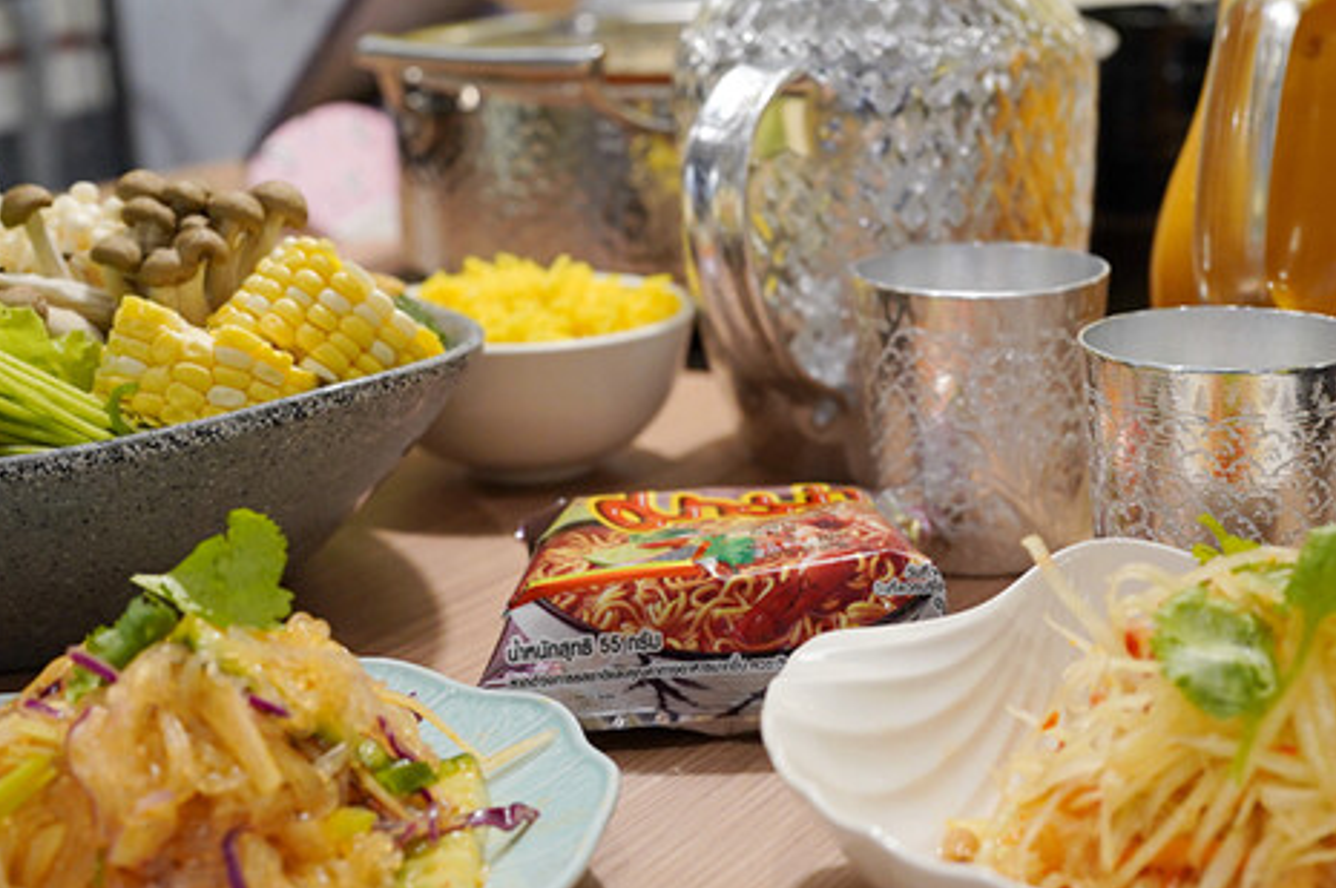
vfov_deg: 21.2
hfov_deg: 31.4
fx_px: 2373
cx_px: 770
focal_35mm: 64
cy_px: 487
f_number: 4
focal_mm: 35
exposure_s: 1/160
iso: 1250
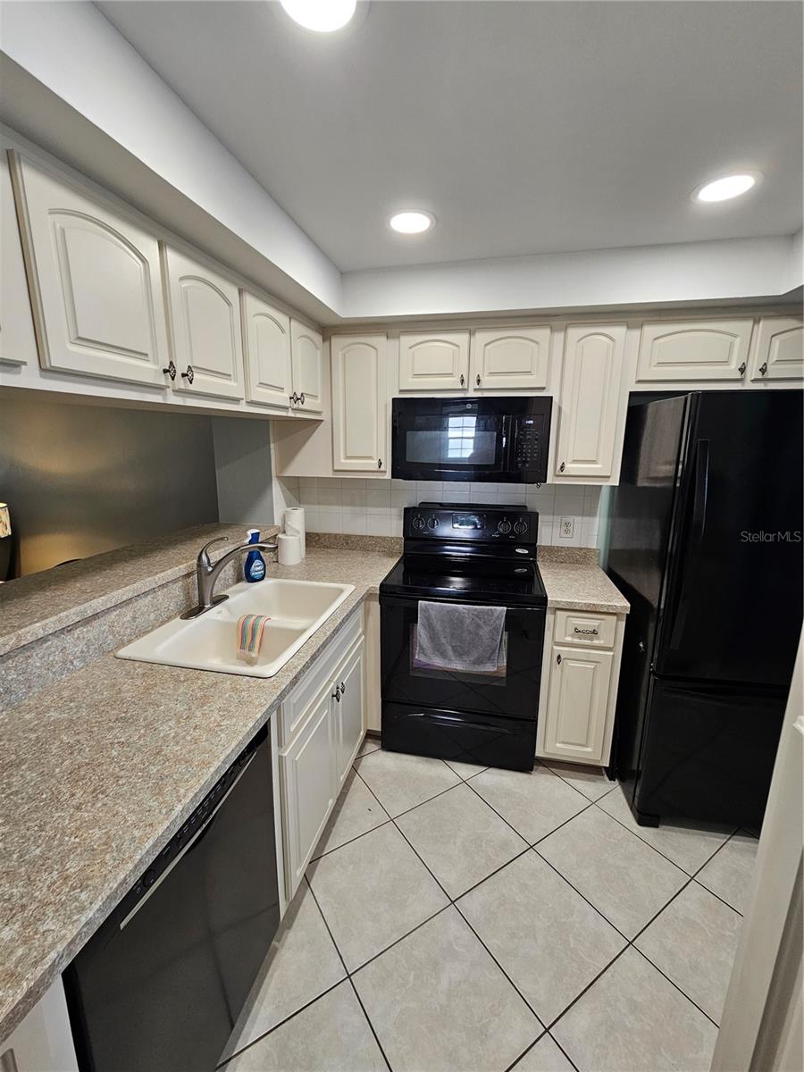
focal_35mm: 13
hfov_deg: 89.9
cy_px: 536
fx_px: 403
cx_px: 402
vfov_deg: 106.2
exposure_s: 1/60
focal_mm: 2.2
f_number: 2.2
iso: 125
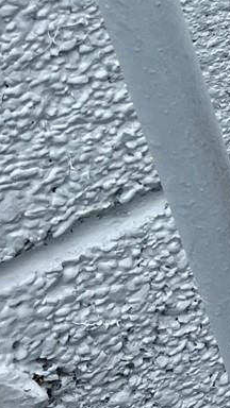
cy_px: -148
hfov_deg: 7.8
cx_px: 832
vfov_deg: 16.9
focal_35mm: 118
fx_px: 1279
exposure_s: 1/3831
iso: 50
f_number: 1.5
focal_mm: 5.7
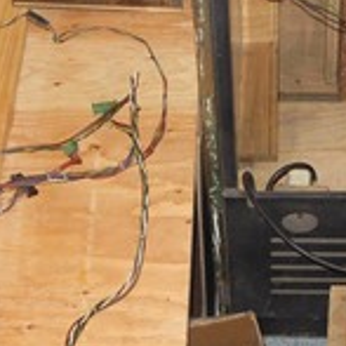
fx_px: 882
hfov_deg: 22.0
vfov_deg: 22.0
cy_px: 264
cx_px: 257
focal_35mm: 78
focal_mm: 5.2
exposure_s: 1/25
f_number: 3.3
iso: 200
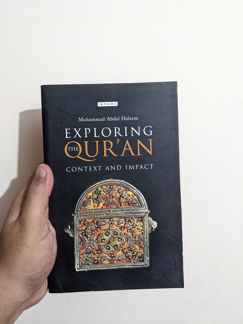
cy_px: 162
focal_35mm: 27
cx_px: 122
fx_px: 253
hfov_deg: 51.3
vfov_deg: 65.3
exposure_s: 1/50
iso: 741
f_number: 1.73
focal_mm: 4.38
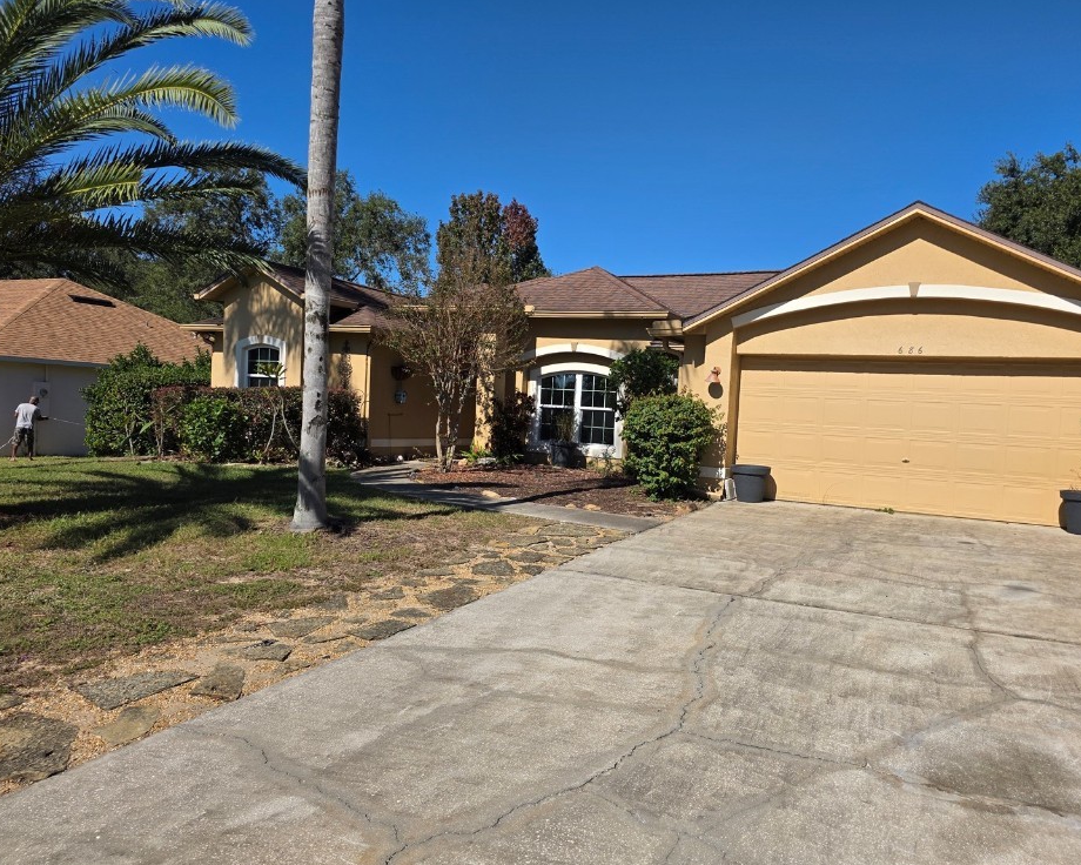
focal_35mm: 25
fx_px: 800
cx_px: 590
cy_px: 425
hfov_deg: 68.0
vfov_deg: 56.8
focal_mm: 6.3
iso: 64
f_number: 1.7
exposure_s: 1/7944
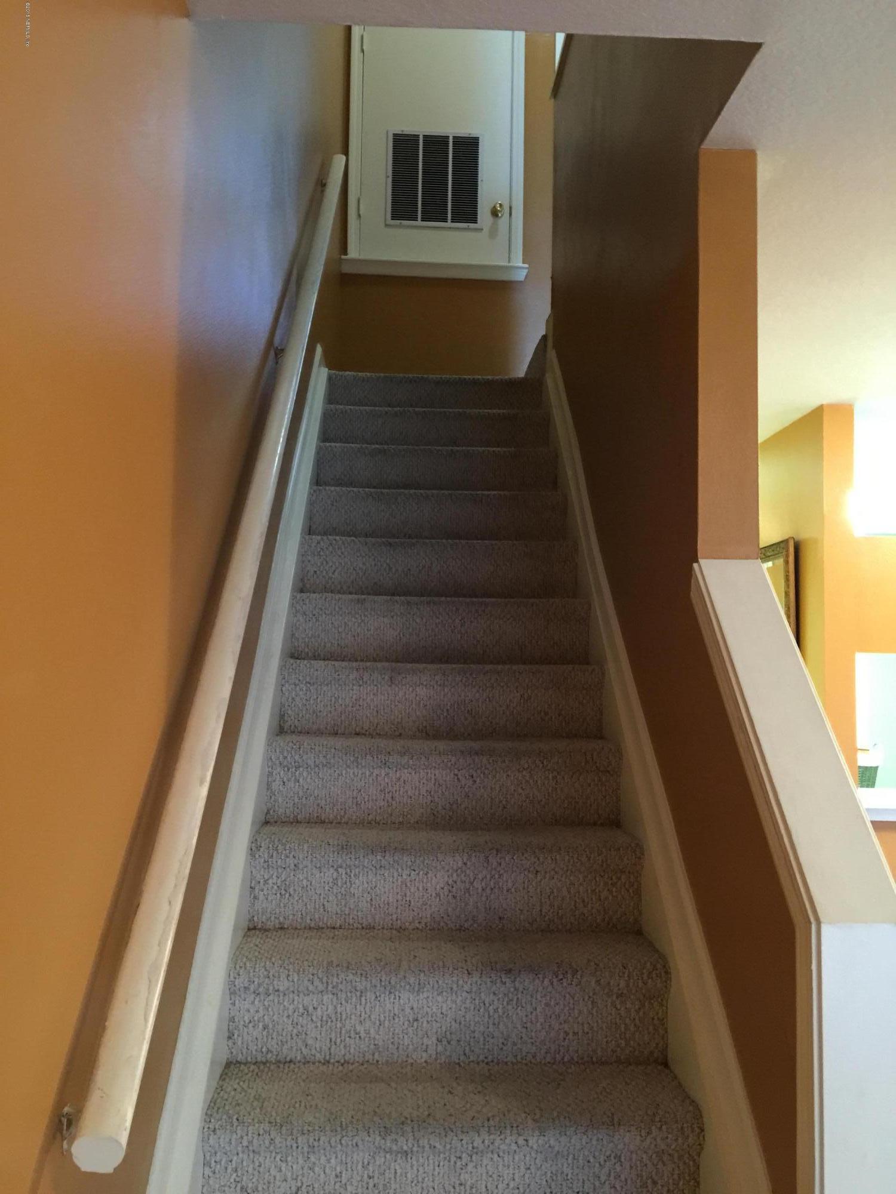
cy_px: 597
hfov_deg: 48.2
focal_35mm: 29
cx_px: 448
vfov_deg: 61.7
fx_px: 1001
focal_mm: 4.15
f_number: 2.2
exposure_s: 1/4
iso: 125
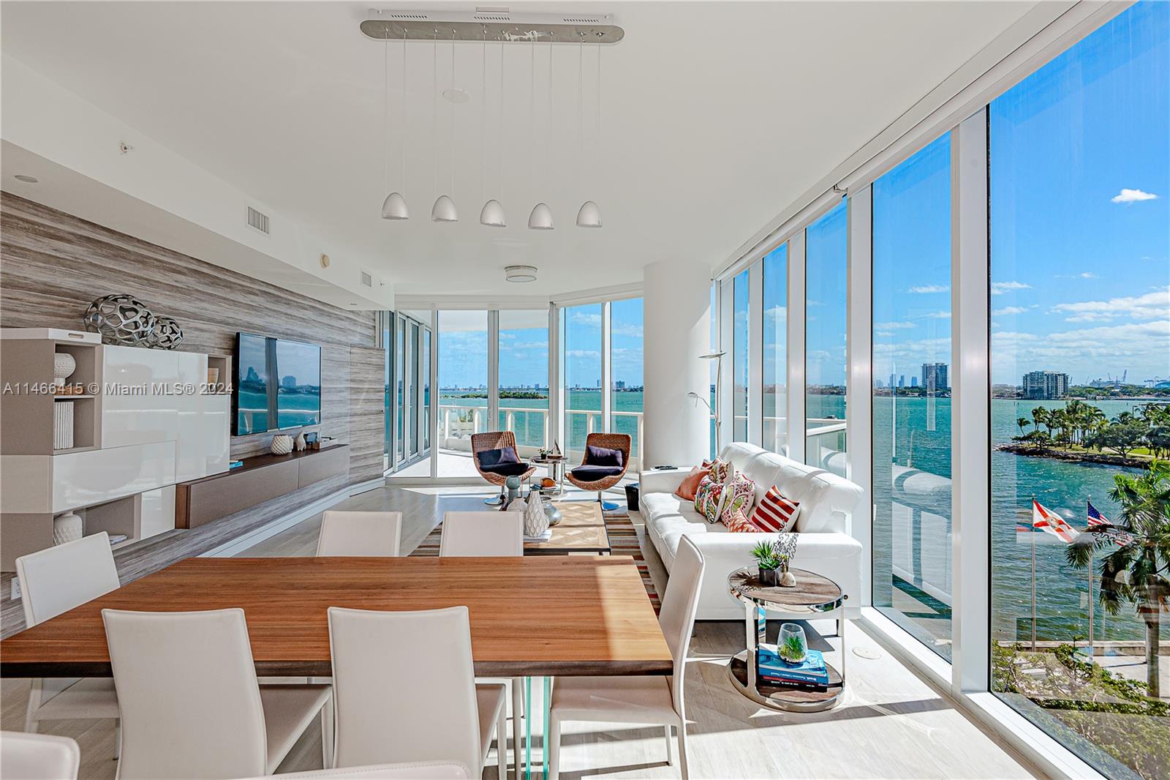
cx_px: 585
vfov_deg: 70.4
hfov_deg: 93.3
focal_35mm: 17
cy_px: 390
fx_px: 552
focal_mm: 17
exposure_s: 1/200
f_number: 8
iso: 400
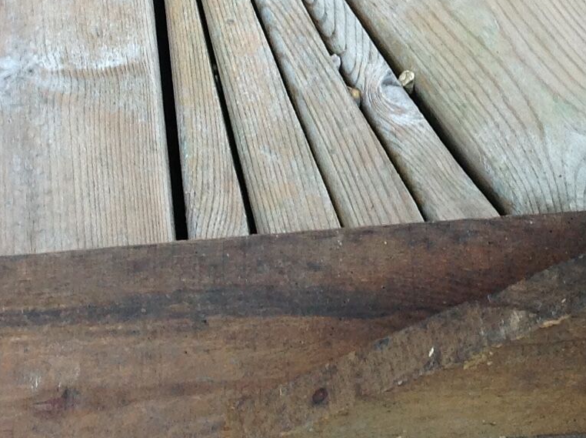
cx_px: 578
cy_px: 136
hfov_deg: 16.3
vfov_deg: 12.4
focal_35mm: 119
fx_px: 2011
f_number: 2.4
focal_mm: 4.28
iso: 64
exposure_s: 1/120
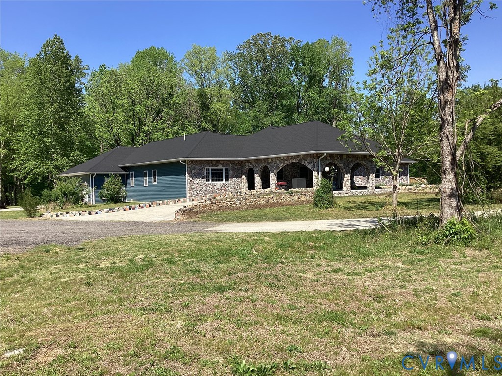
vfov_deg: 45.4
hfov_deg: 58.4
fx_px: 450
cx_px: 251
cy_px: 188
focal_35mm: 31
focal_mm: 3.3
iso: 25
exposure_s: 1/1018
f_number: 2.4
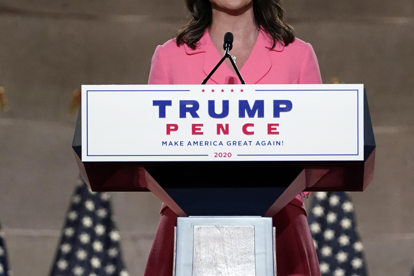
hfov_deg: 4.2
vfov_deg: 2.8
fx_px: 5704
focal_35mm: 496
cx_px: 242
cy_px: 76
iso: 6400
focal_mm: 247
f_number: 5.6
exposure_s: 1/200
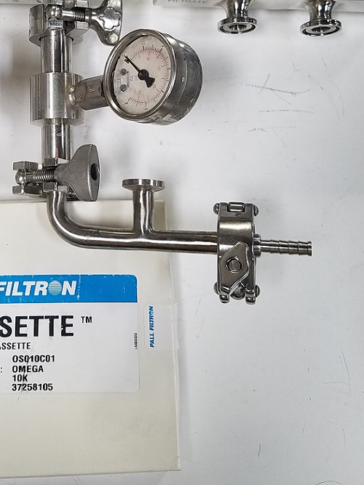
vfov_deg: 38.1
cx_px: 100
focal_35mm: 48
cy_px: 91
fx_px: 673
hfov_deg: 29.9
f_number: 1.7
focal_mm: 4.2
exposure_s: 1/60
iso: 100
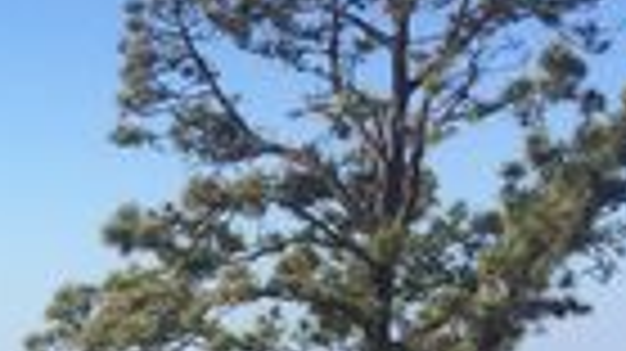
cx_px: -367
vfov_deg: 7.8
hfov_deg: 13.5
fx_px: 2455
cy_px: 754
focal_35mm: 148
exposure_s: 1/2053
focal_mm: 4.15
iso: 32
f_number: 2.2
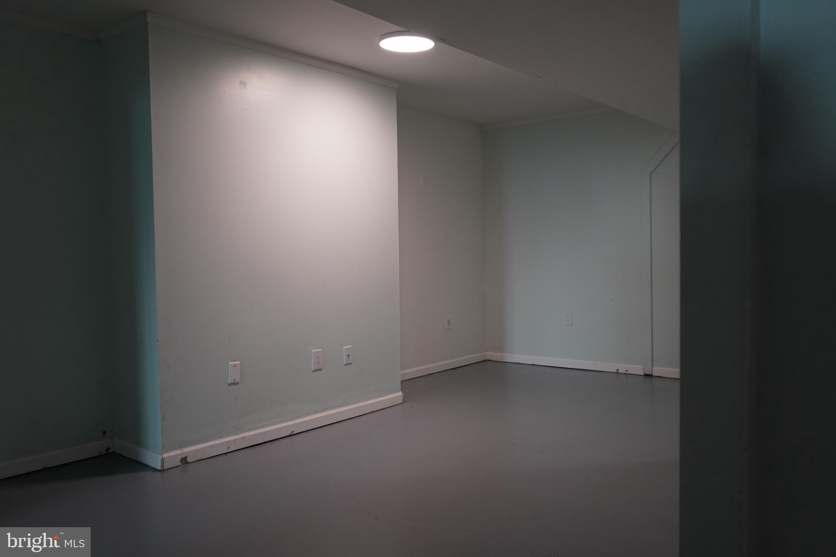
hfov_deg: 63.7
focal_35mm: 29
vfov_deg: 45.0
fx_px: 673
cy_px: 278
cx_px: 418
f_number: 3.5
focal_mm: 29
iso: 2000
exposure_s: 1/160
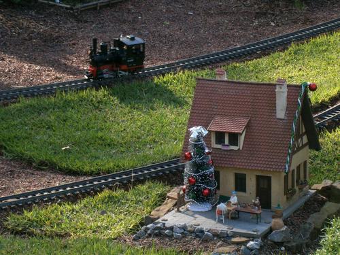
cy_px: 128
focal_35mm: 130
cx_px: 170
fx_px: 1277
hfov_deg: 15.2
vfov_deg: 11.4
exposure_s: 1/125
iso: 125
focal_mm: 23.5
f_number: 6.5
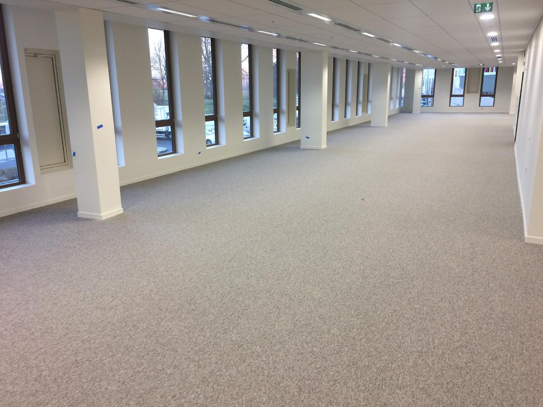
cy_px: 204
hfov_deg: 61.7
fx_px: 455
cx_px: 272
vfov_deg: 48.2
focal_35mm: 29
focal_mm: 4.15
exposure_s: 1/33
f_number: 2.2
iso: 40
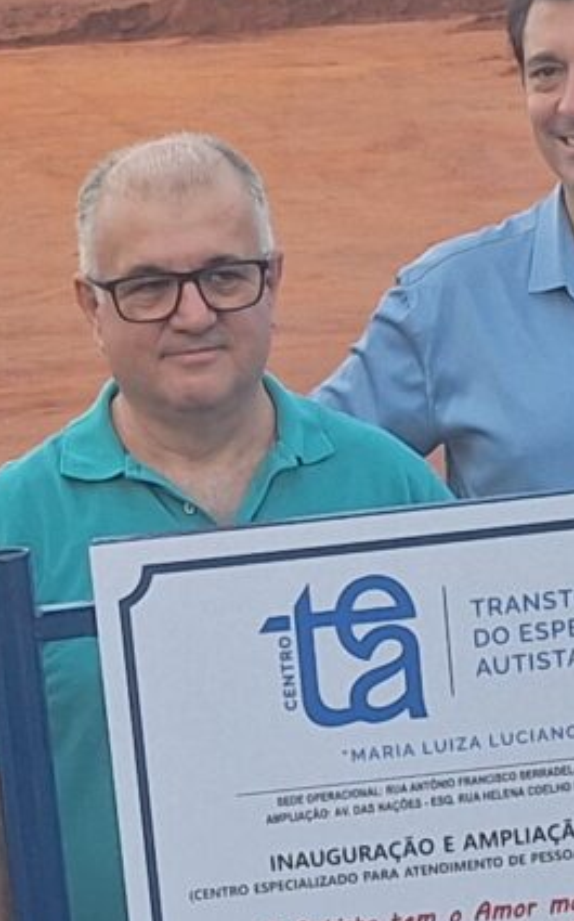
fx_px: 3686
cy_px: 1051
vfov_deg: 13.9
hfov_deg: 8.9
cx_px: 217
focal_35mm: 147
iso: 40
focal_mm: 5.54
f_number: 1.8
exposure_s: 1/161
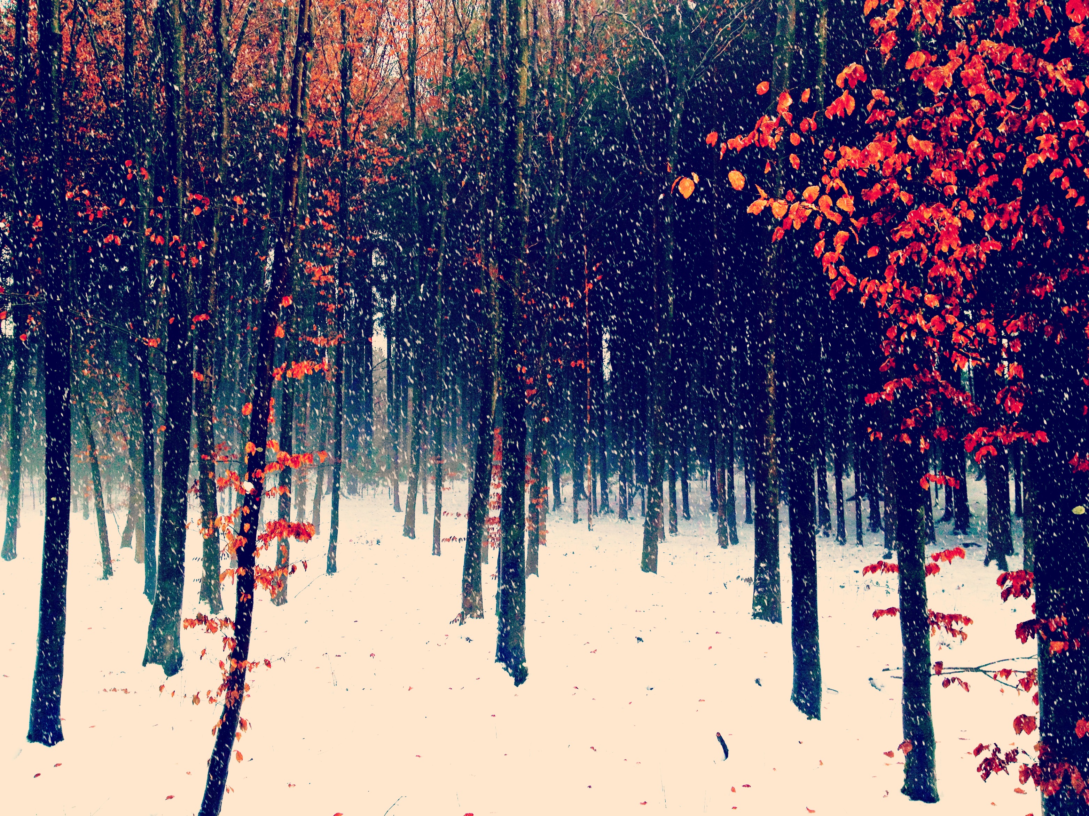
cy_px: 408
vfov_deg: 40.7
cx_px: 544
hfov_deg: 52.6
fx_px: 1101
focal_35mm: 35
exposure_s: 1/202
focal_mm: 4.28
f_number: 2.4
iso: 50
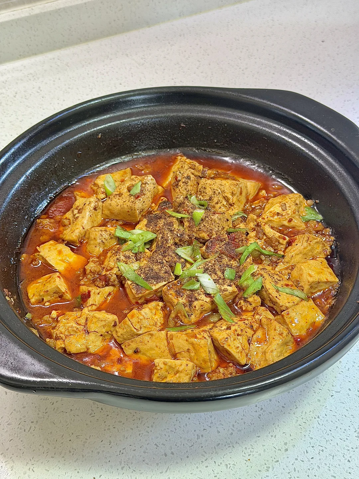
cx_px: 180
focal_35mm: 48
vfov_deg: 39.7
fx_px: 664
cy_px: 240
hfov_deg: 30.3
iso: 200
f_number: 1.78
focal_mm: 6.76
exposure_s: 1/50
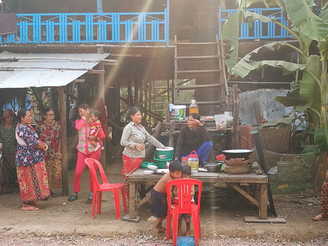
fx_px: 483
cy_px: 123
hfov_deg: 37.5
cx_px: 164
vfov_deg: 28.6
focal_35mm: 51
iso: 50
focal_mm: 4.5
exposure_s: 1/174
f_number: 2.2
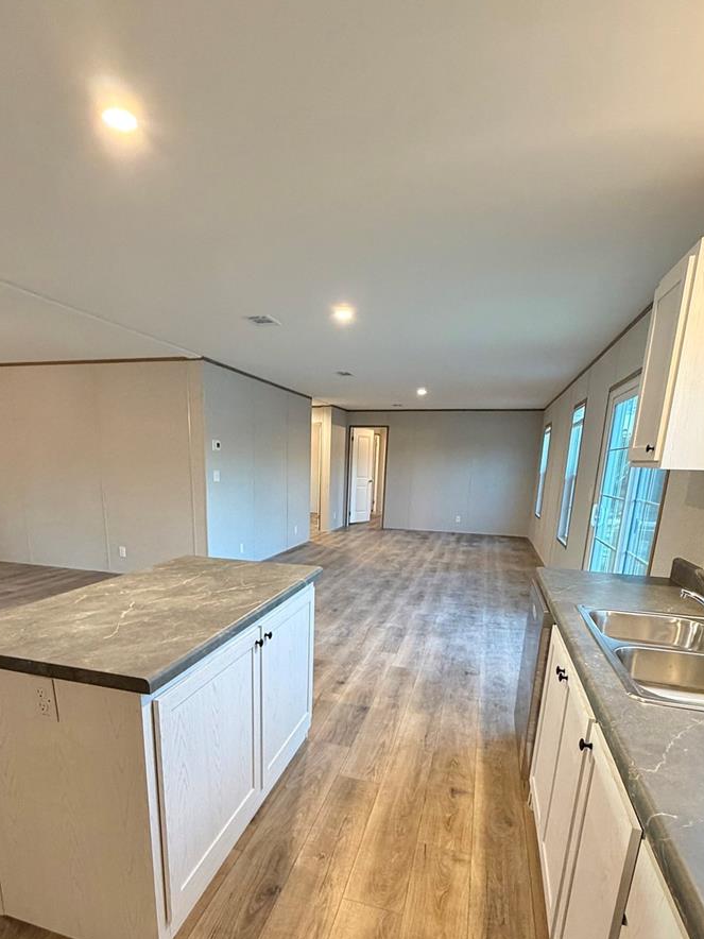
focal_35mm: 19
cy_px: 595
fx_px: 515
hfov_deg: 68.6
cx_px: 325
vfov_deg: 82.8
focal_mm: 2.22
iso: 400
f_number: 2.2
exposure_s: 1/43
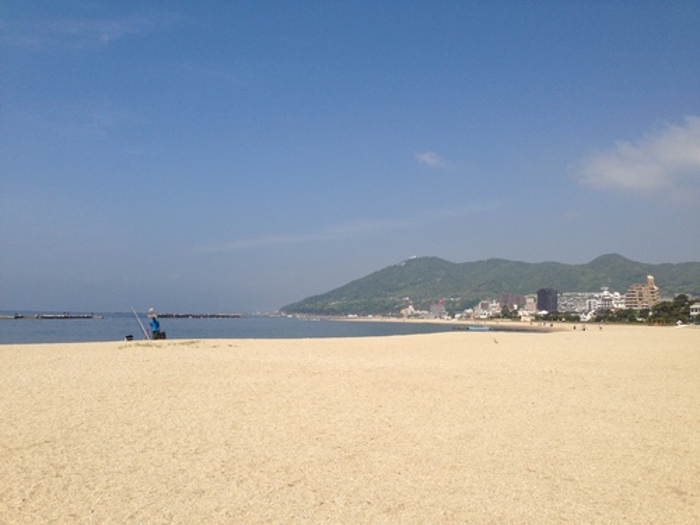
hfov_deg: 55.4
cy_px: 262
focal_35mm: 33
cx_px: 350
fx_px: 667
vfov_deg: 42.9
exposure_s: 1/2584
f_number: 2.4
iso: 50
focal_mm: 4.13
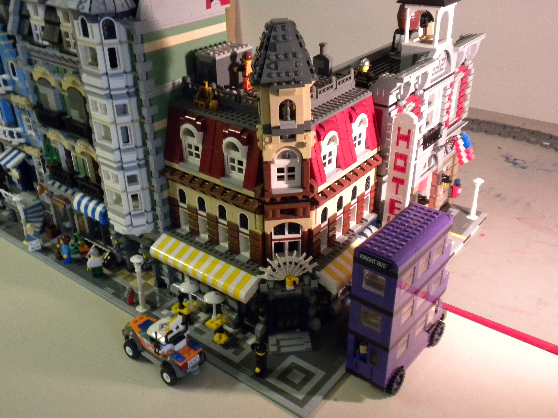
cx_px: 279
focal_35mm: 37
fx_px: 596
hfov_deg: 50.1
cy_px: 209
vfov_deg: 38.7
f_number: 3.5
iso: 400
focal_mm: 6.6
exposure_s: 1/18.7
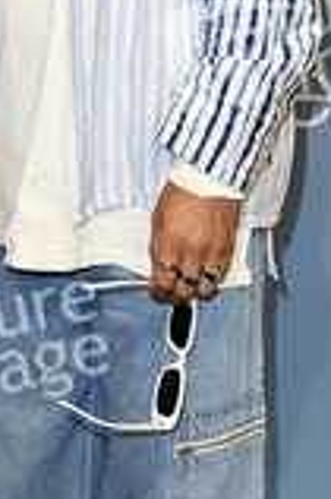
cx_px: 38
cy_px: -117
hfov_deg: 10.3
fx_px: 1824
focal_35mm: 132
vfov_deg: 15.0
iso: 400
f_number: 5.6
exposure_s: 1/250
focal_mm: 52
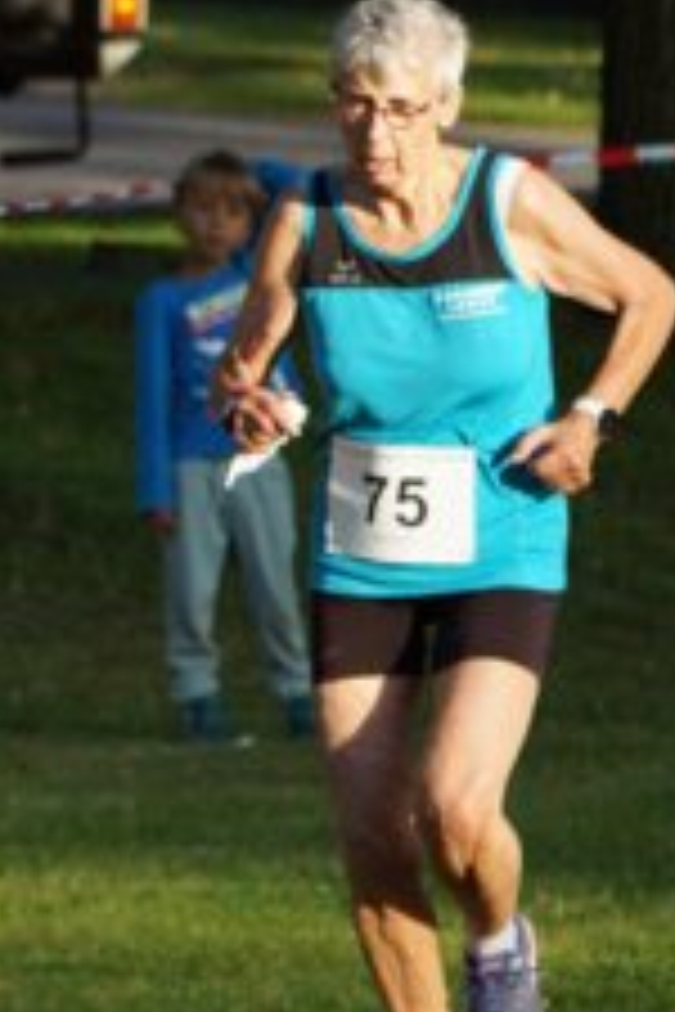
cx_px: 304
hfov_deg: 2.7
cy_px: 517
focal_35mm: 504
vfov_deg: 4.1
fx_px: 14174
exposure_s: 1/1600
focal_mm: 135
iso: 1600
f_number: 5.6
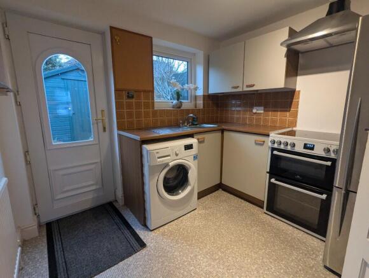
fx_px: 171
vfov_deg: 78.3
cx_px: 184
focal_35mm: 16
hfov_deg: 94.4
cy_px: 139
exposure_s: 1/100
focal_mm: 2.35
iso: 366
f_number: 2.2
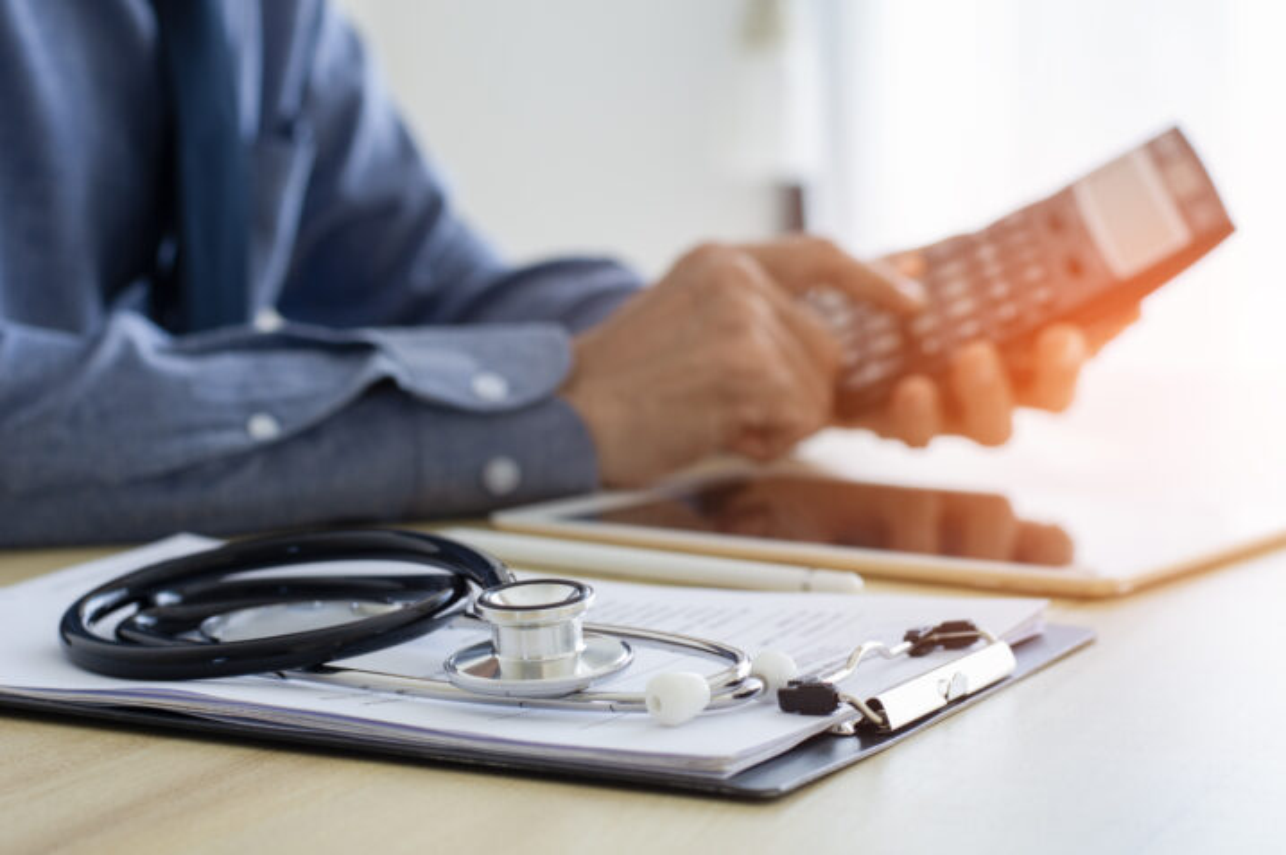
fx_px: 2677
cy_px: 428
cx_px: 643
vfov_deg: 18.2
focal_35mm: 75
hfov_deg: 27.0
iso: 100
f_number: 4
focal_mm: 50
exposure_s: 1/160
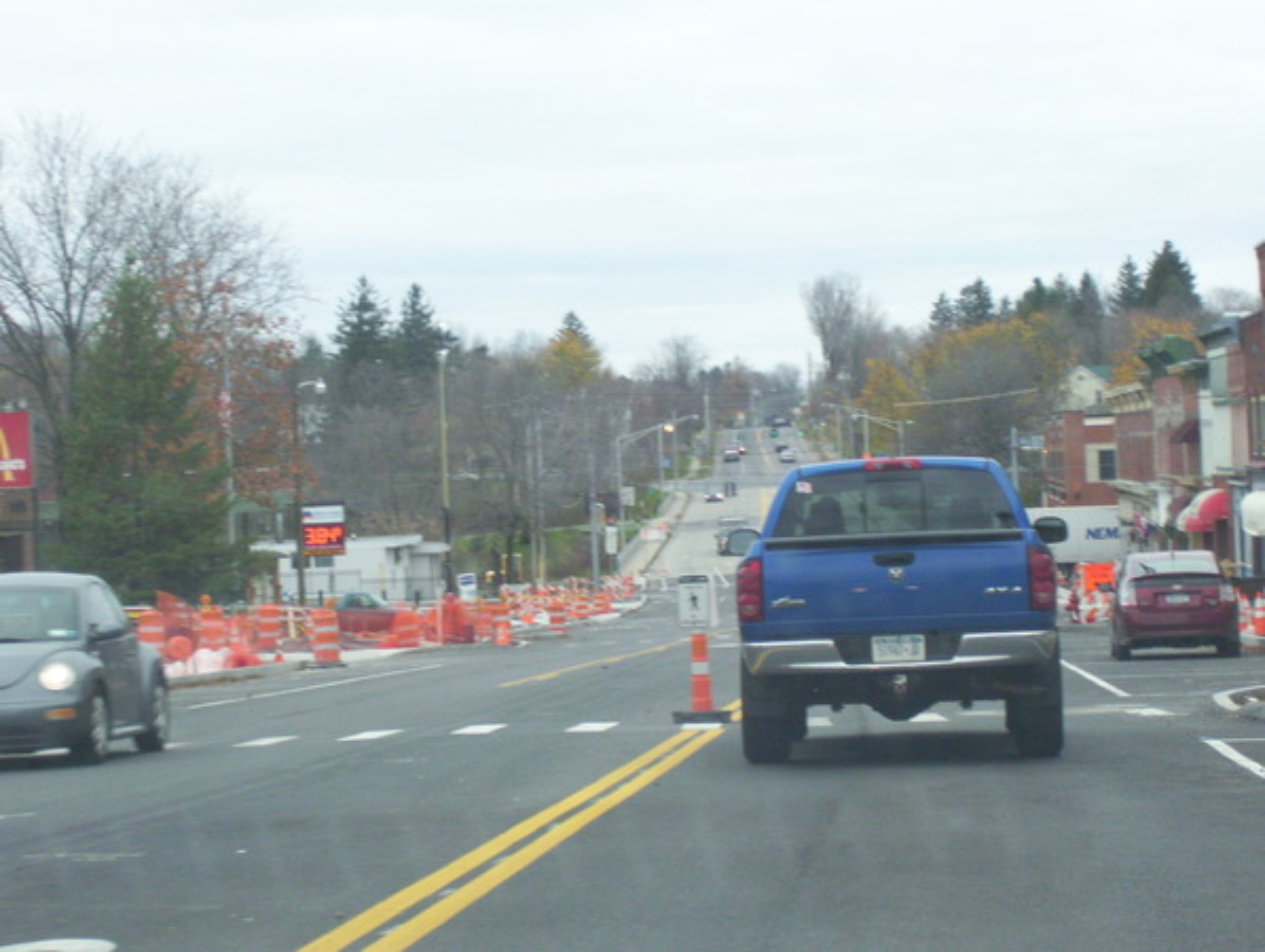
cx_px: 632
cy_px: 476
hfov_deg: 18.2
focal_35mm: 108
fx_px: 3951
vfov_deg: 13.7
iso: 320
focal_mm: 18
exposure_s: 1/250
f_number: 4.6
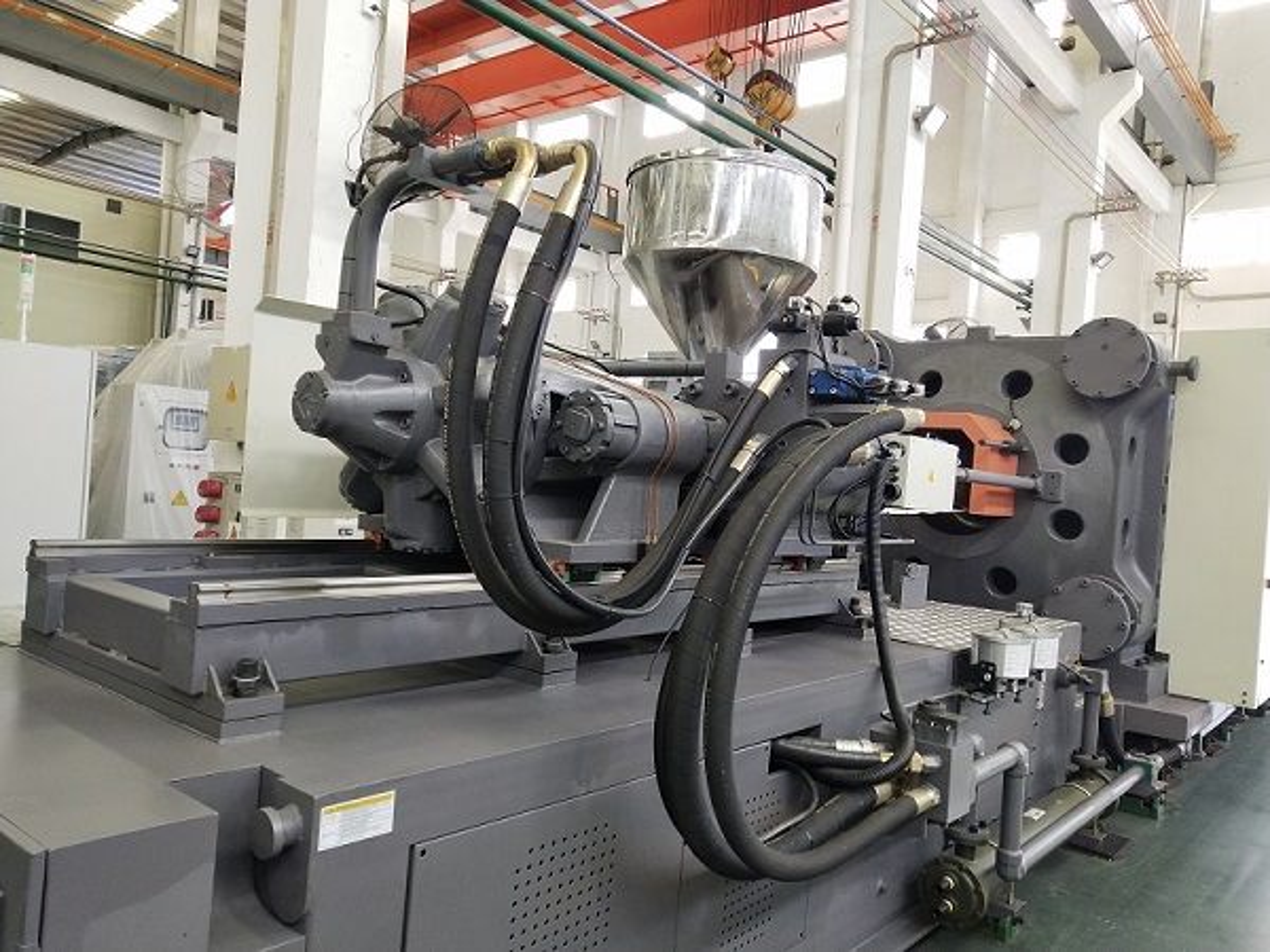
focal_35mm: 30
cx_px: 635
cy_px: 476
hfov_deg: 60.0
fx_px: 1101
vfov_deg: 46.8
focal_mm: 3.95
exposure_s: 1/50
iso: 227
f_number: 1.8
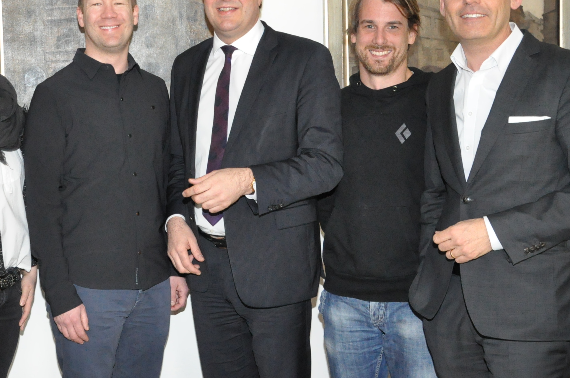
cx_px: 146
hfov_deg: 35.5
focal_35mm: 55
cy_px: 130
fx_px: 870
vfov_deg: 24.5
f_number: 8
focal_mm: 22
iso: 3200
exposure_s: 1/60
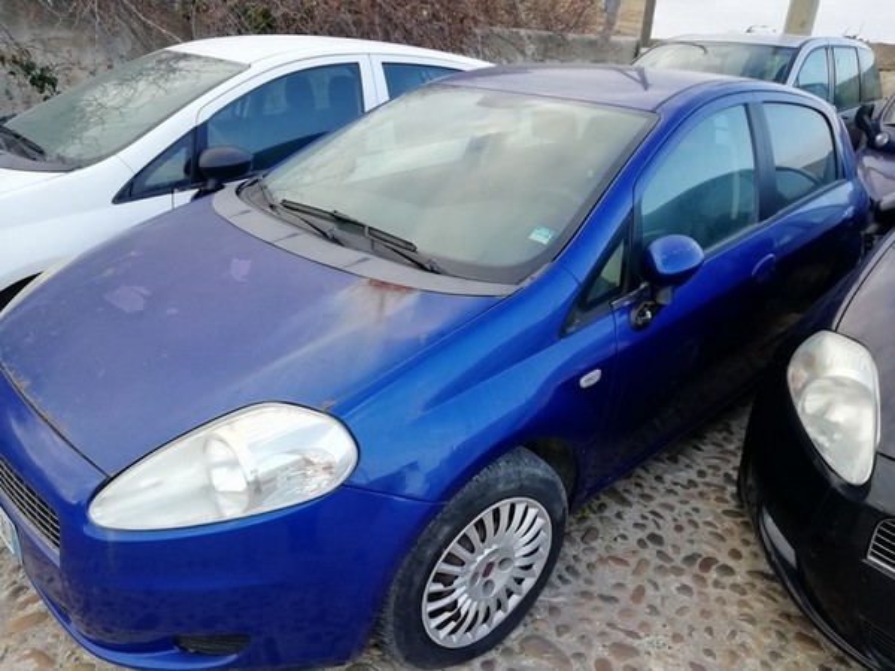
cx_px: 448
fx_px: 672
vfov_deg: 53.1
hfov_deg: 67.3
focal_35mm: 26
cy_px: 336
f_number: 2.2
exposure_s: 1/121
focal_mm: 3.21
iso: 50
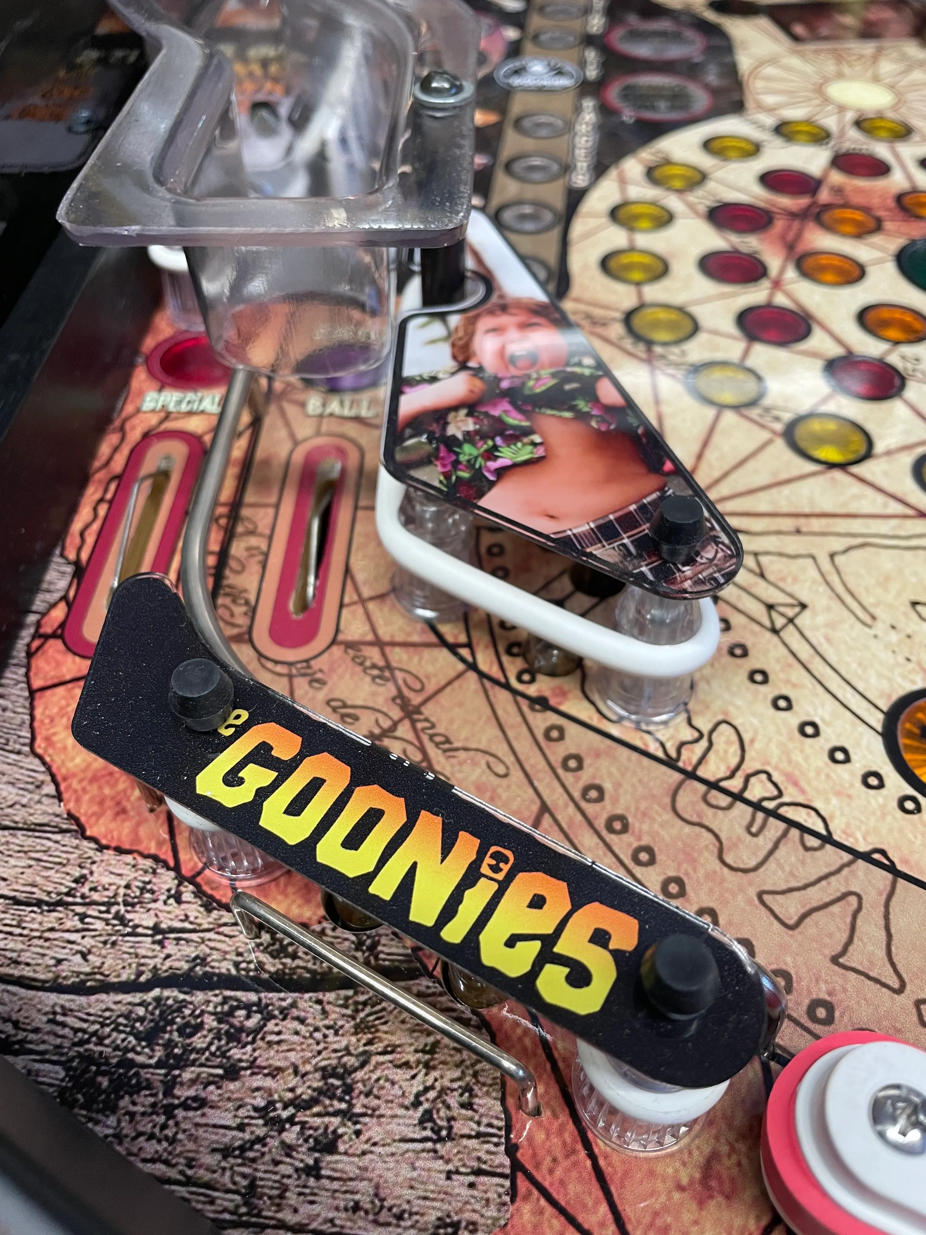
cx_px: 463
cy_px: 618
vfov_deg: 67.3
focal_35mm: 26
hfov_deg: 53.1
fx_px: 927
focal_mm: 4.2
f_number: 1.6
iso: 125
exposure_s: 1/95
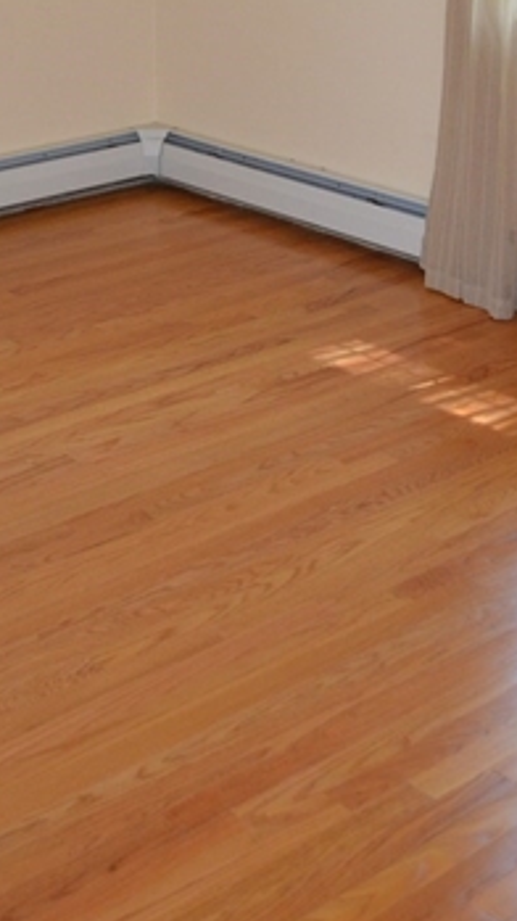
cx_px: 161
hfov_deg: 17.4
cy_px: 34
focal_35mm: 69
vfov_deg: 28.9
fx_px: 1684
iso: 1100
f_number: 3.8
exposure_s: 1/60
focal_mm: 20
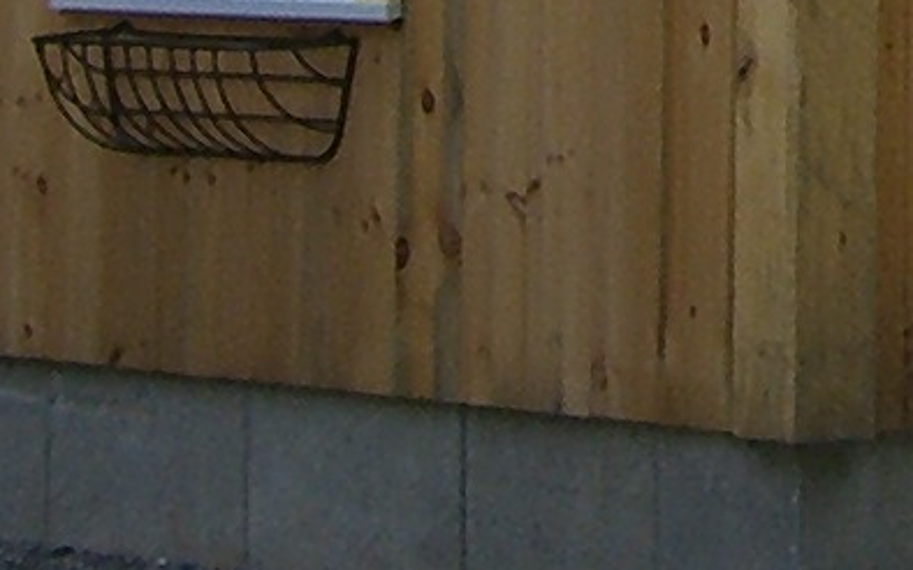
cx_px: 1738
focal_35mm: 288
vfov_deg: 4.4
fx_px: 7164
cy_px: -1196
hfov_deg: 7.1
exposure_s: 1/320
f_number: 4.3
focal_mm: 6.2
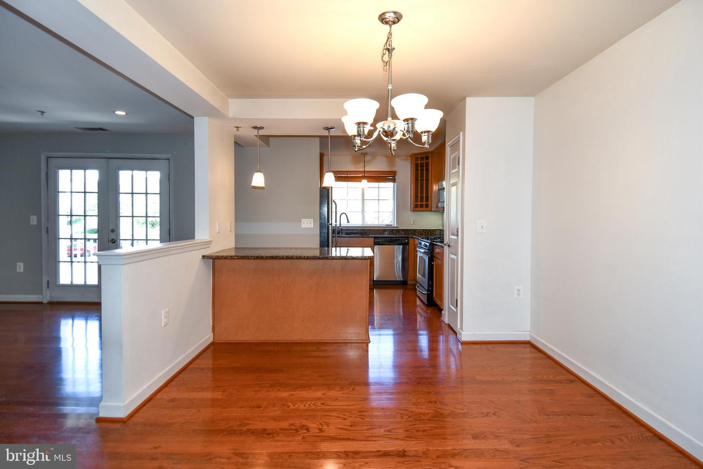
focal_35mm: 18
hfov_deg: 90.0
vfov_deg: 67.4
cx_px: 352
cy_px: 234
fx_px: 351
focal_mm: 12
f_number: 4
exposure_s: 1/60
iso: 200
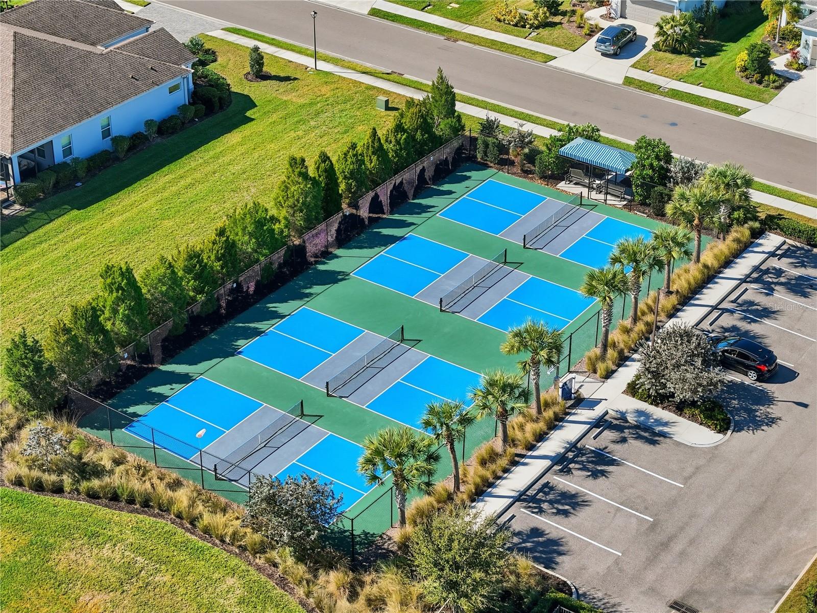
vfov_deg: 21.0
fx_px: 1652
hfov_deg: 27.8
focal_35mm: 70
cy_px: 306
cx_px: 408
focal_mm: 19.4
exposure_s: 1/1600
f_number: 2.8
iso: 140
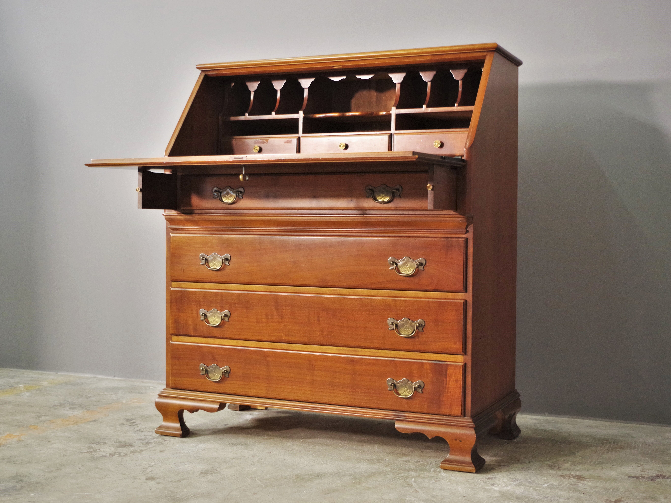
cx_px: 349
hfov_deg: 41.2
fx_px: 892
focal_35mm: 46
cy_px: 253
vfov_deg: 31.5
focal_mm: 28.13
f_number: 4
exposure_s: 1/60
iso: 1600
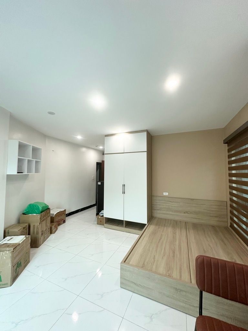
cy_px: 166
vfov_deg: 102.1
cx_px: 124
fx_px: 134
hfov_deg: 85.7
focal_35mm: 14
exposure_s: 1/99
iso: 160
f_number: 2.2
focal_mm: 2.22
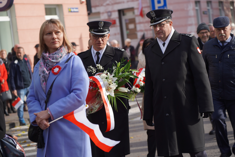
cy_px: 78
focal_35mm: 105
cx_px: 118
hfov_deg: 19.5
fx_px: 685
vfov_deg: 13.0
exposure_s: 1/320
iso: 100
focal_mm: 105
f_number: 4.5
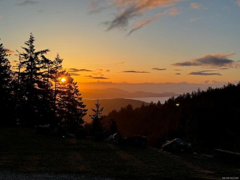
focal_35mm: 48
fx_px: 333
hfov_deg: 39.7
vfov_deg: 30.3
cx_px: 120
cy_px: 90
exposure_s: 1/2833
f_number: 1.78
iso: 64
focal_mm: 6.76
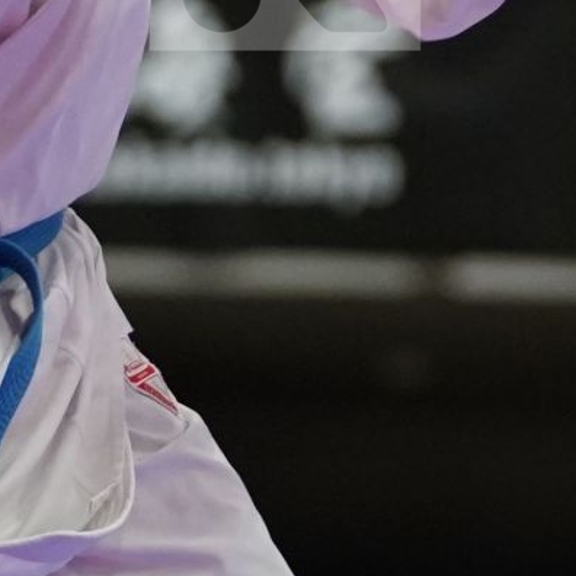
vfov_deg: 2.2
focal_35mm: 789
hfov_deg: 2.2
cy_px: -81
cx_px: 778
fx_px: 14853
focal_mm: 136
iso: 4000
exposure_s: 1/1000
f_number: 2.8
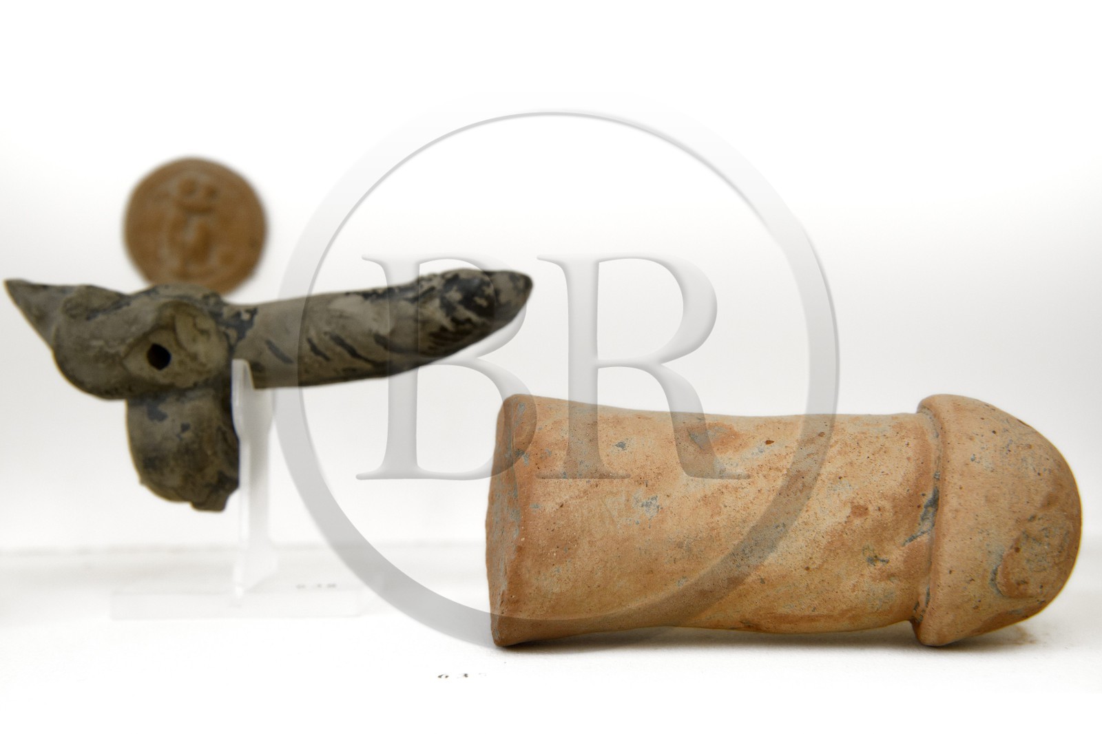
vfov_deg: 28.1
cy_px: 367
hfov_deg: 41.1
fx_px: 1469
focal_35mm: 48
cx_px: 551
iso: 800
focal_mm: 48
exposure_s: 1/50
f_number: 7.1
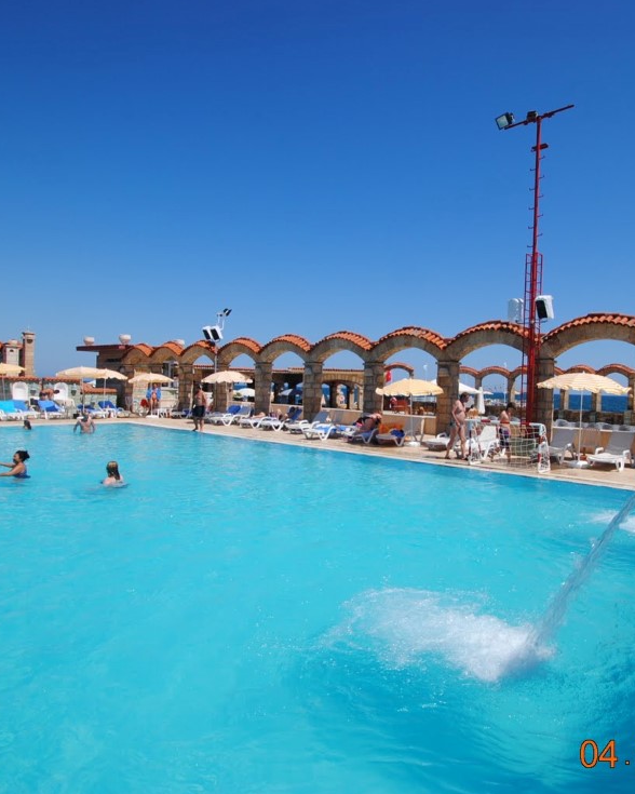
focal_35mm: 22
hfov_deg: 62.5
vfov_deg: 75.0
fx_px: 517
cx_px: 385
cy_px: 402
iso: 100
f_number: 9
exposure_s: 1/320
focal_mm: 10
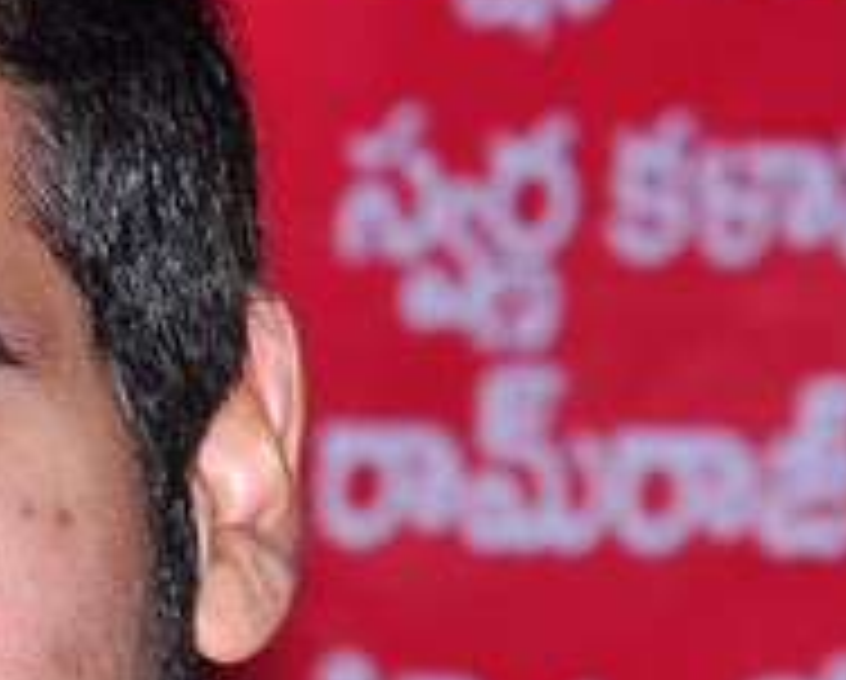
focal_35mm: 803
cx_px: -320
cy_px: 887
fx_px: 20126
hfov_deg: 2.4
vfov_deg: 1.9
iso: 200
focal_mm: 105
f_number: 8
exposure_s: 1/125
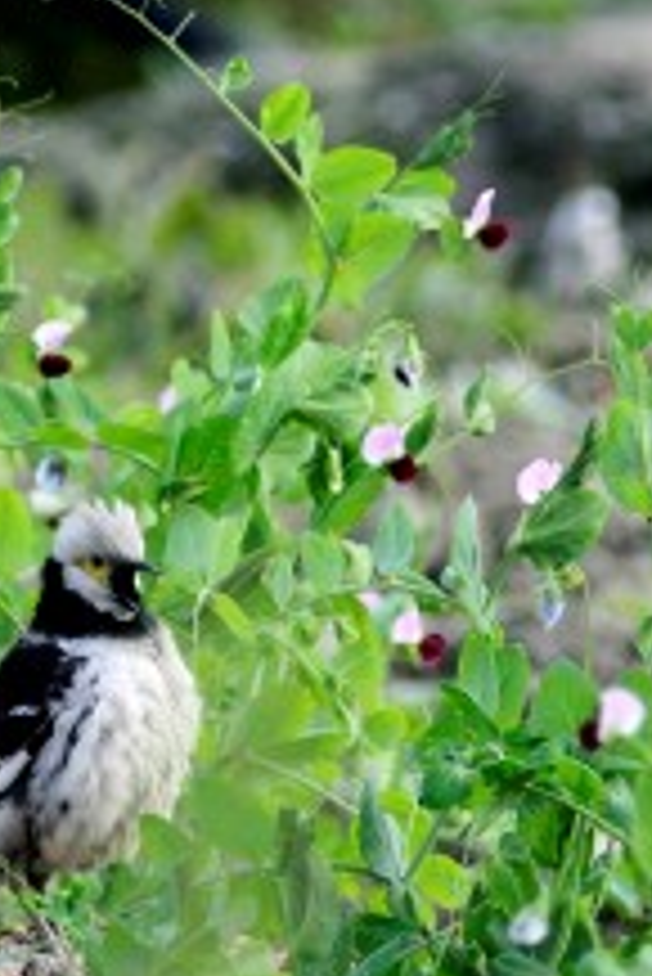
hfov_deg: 1.4
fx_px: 26931
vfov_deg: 2.1
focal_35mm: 993
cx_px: 438
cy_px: 994
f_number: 4
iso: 800
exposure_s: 1/640
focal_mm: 300
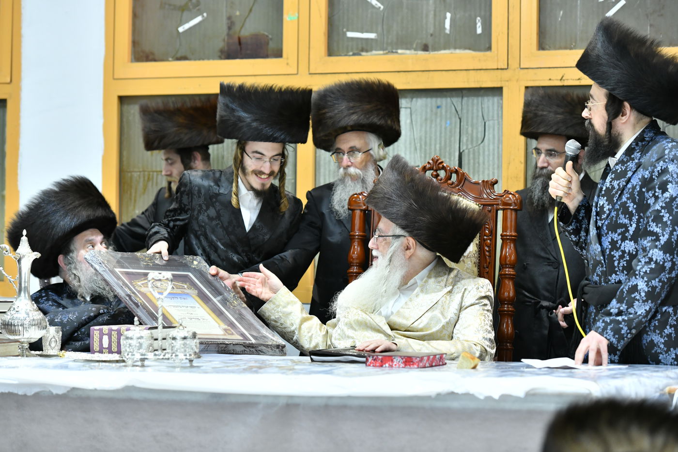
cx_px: 339
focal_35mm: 120
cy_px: 226
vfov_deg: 11.4
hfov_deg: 17.1
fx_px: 2260
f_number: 4.5
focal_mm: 120
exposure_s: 1/125
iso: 1600
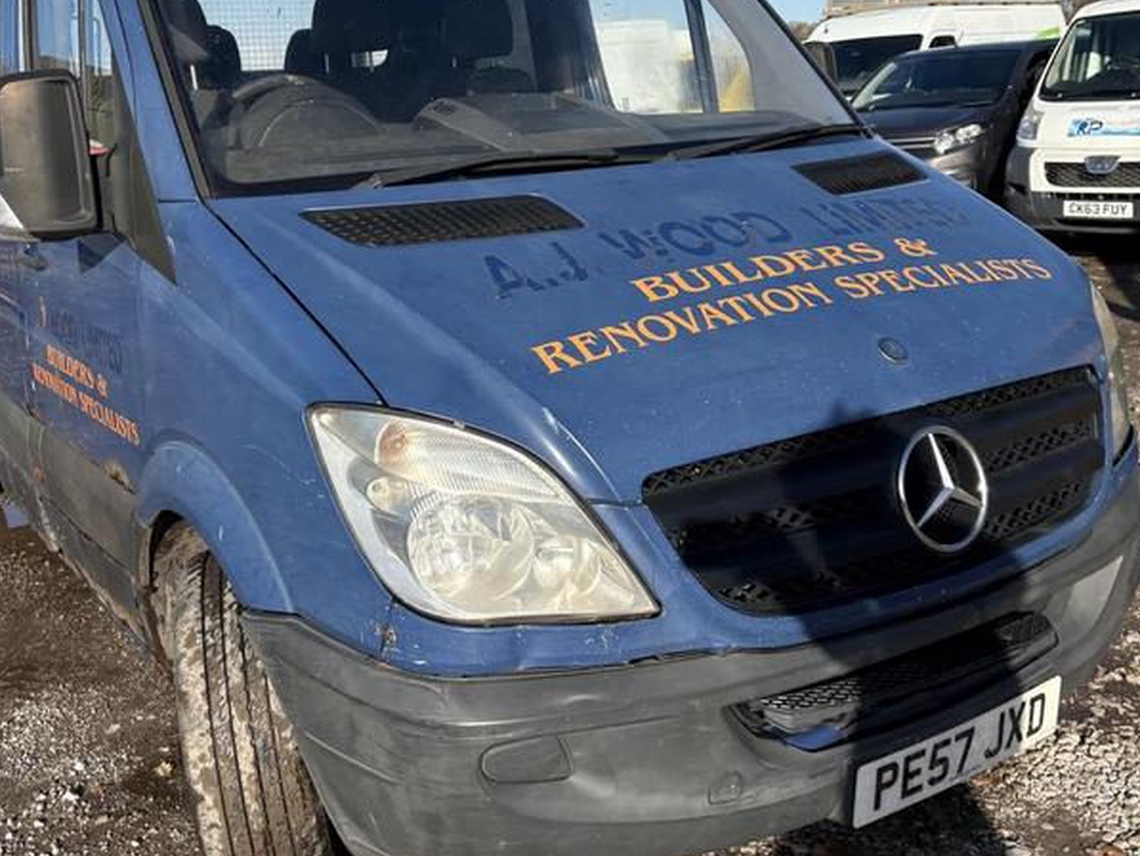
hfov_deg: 47.8
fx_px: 1285
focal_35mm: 39
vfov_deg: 36.5
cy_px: 296
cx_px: 512
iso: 50
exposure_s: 1/2639
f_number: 1.6
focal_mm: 5.96
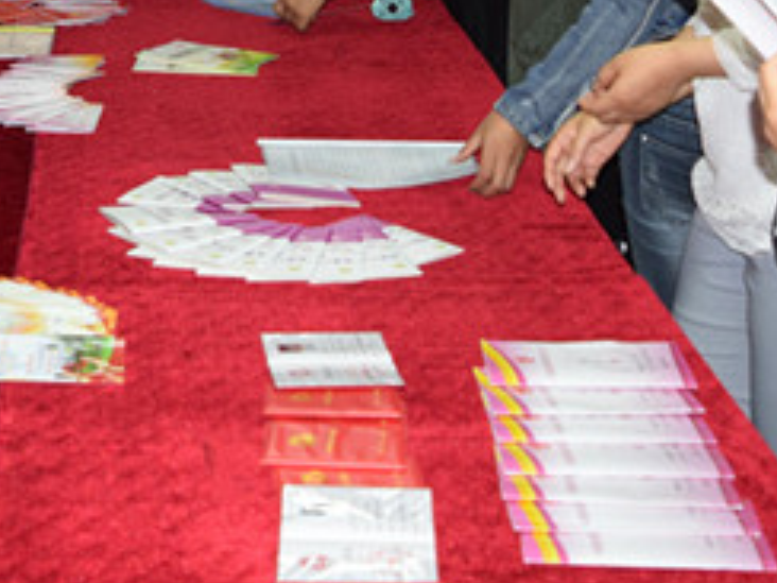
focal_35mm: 85
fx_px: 1908
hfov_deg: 22.8
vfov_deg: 16.2
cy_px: -231
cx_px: 178
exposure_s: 1/80
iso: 800
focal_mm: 18
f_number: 4.5
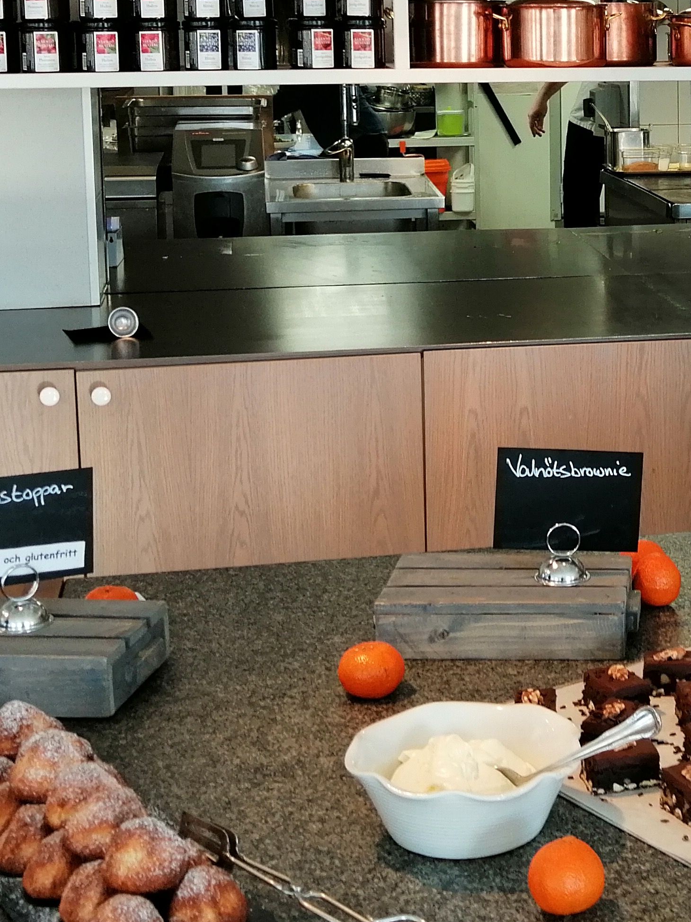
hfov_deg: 20.0
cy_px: 246
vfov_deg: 27.1
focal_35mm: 71
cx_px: 704
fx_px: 1890
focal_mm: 3.95
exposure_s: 1/50
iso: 64
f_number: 1.8
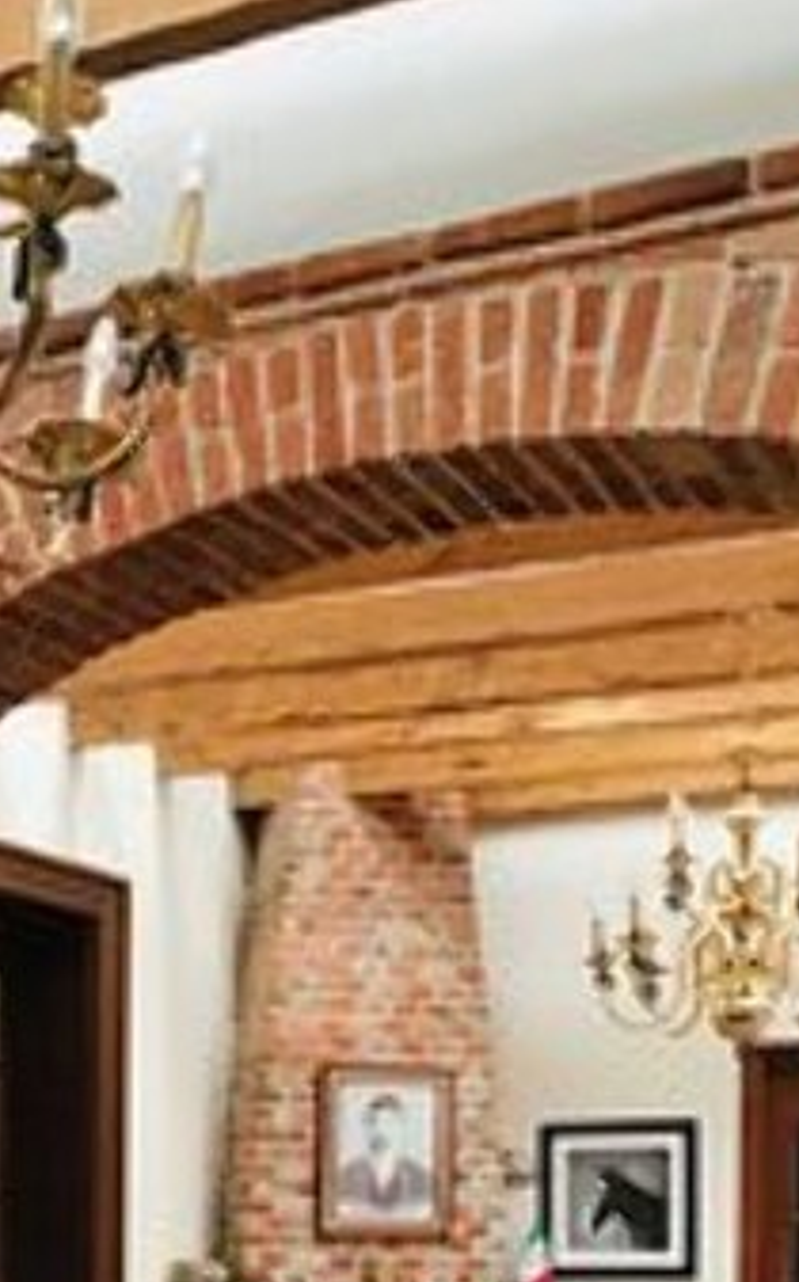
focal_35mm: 94
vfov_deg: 21.2
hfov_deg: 13.7
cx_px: 76
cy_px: 1331
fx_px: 3282
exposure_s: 1/20
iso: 40
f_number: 1.8
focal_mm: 3.99
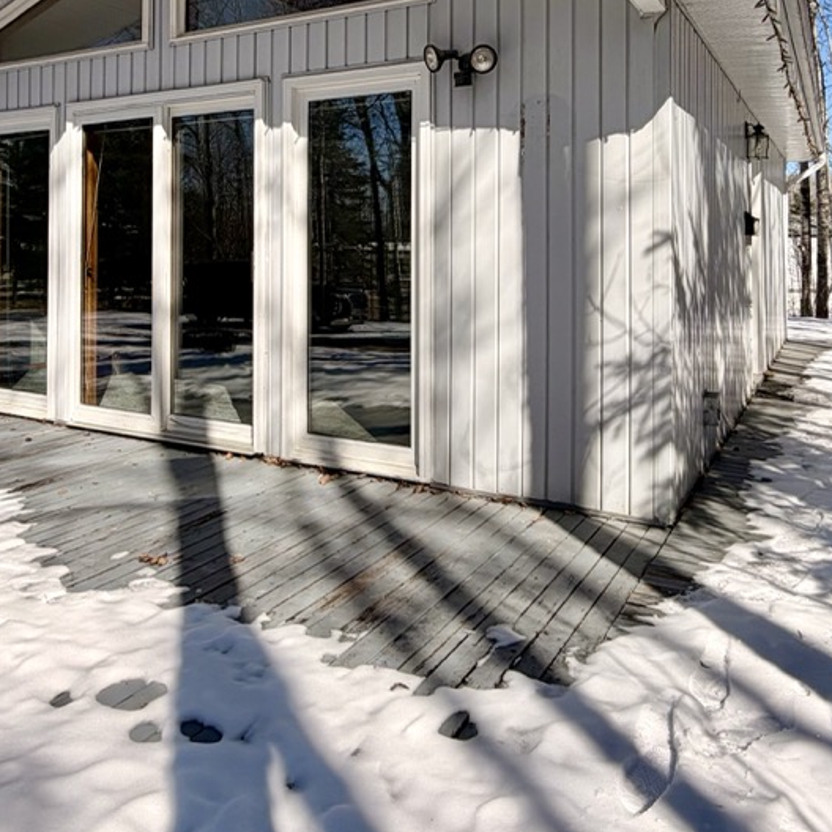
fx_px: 816
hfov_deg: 54.0
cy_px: 225
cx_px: 400
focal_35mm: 30
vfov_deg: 52.1
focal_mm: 2.22
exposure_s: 1/1145
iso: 20
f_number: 2.2
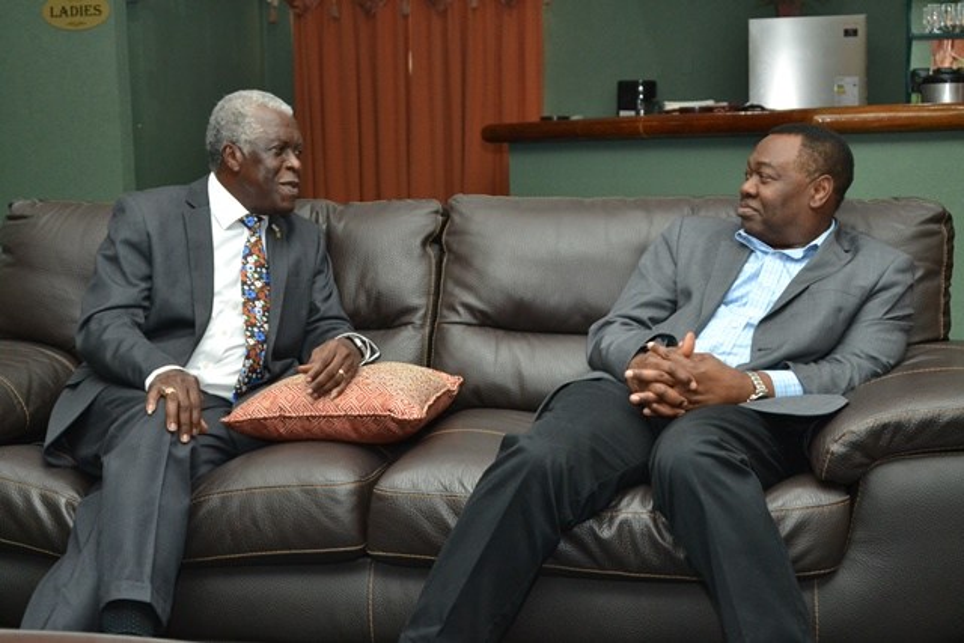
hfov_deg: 38.9
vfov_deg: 26.5
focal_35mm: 51
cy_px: 322
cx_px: 482
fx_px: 1366
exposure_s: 1/160
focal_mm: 34
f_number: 3.8
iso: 1600
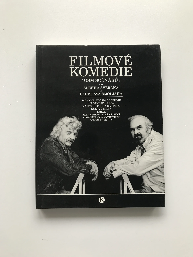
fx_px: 208
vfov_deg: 63.4
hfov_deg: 49.7
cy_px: 128
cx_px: 96
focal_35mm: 28
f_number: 1.8
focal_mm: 3.99
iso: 25
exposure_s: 1/33
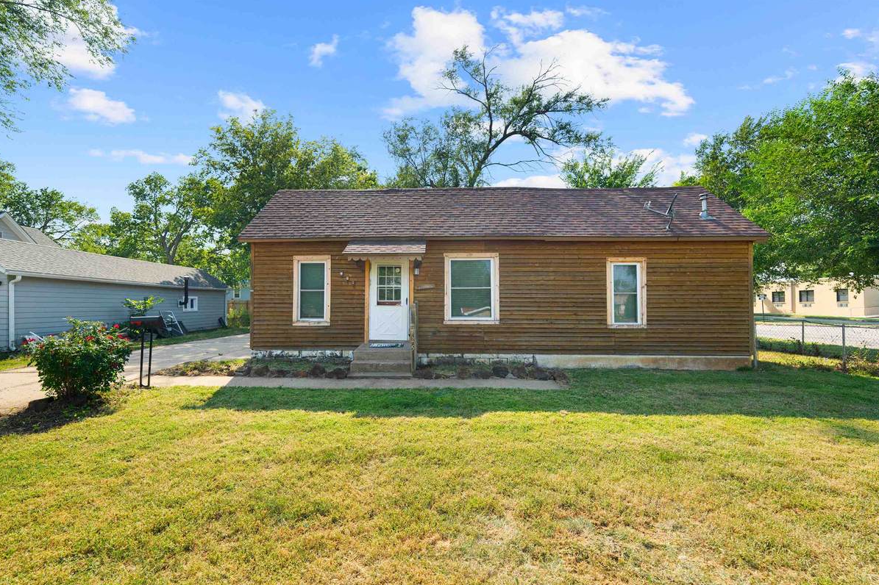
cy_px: 311
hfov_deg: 100.3
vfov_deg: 77.2
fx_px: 366
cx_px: 419
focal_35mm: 15
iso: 100
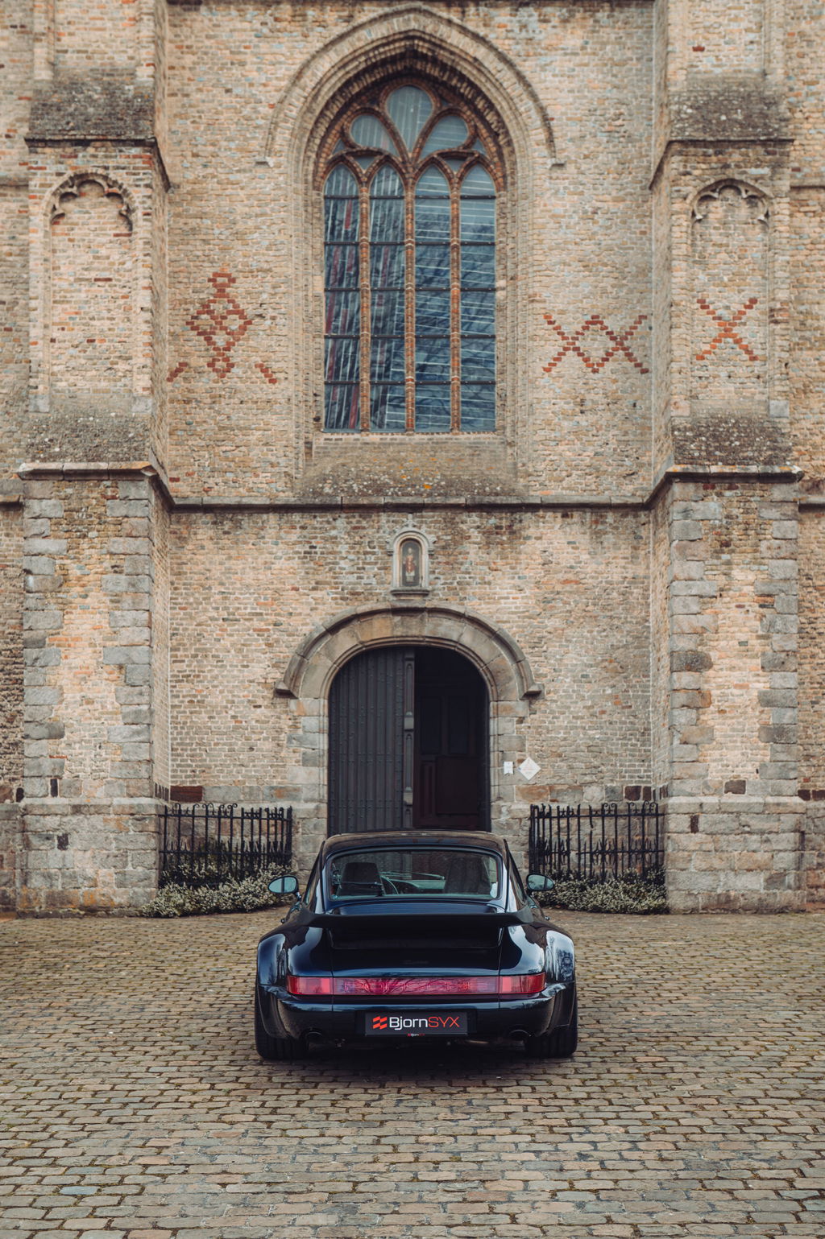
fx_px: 1721
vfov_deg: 39.6
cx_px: 412
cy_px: 620
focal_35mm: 50
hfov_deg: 27.0
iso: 400
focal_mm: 50
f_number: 4.5
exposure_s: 1/60
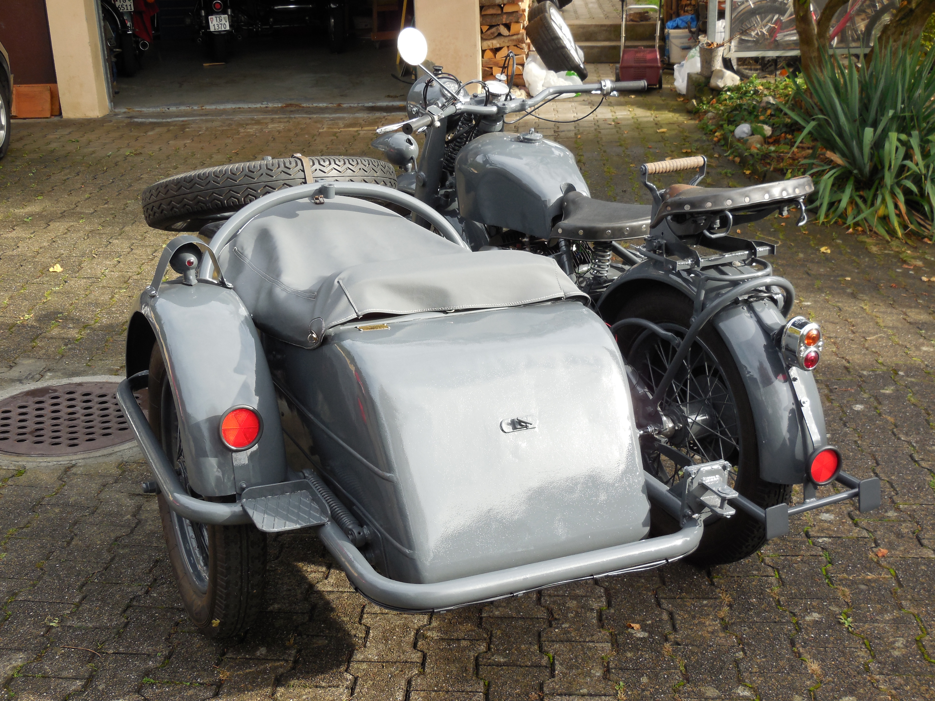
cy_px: 350
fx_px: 1242
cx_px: 468
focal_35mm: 46
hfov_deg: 41.2
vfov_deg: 31.5
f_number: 3.8
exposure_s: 1/250
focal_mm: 8.2
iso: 125
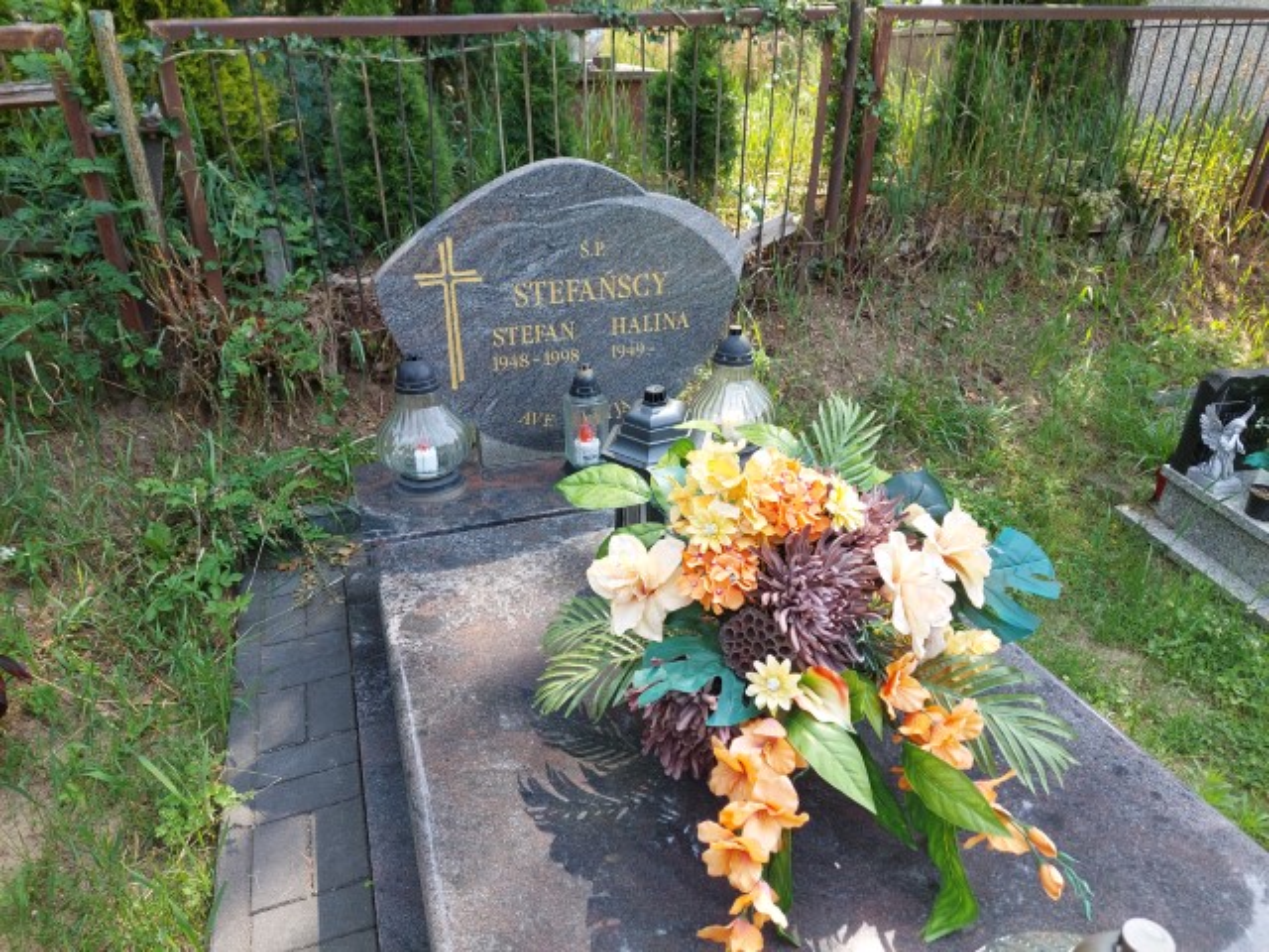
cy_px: 476
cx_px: 634
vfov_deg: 56.8
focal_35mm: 24
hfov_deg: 71.6
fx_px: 880
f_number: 1.8
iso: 40
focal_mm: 5.23
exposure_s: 1/271
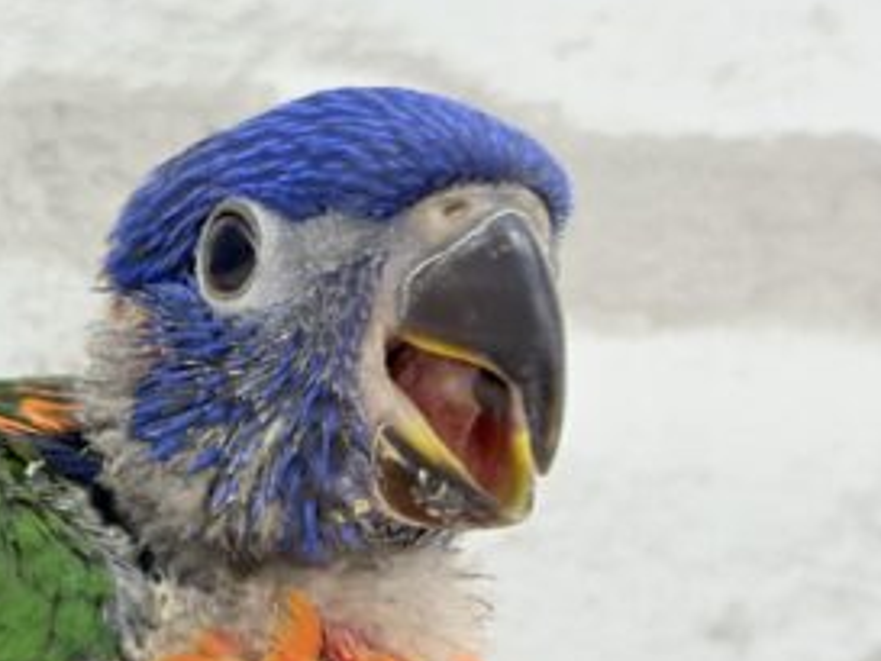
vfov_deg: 12.1
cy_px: 448
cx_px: -123
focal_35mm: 122
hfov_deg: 15.6
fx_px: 3106
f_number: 1.6
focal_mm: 5.96
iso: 64
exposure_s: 1/50
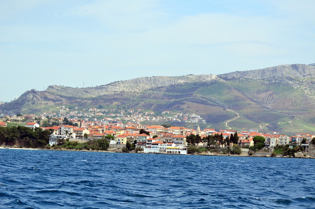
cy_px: 104
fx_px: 917
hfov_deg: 19.5
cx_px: 158
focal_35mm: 105
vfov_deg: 13.0
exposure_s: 1/5000
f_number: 4.5
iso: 800
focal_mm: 70
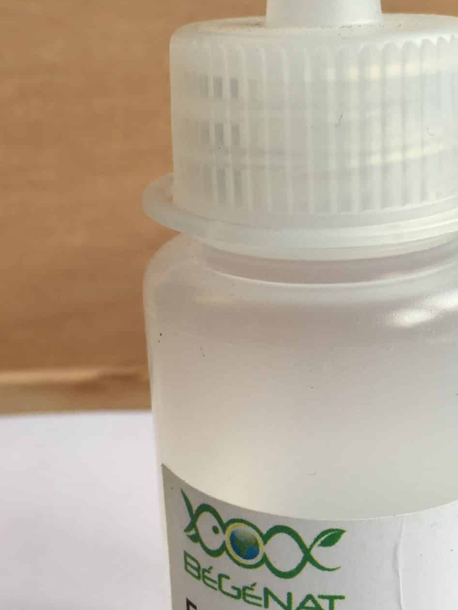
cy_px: 257
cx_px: 337
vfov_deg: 32.6
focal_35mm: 59
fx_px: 1040
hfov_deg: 24.6
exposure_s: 1/191
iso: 32
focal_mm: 4.15
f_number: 2.2
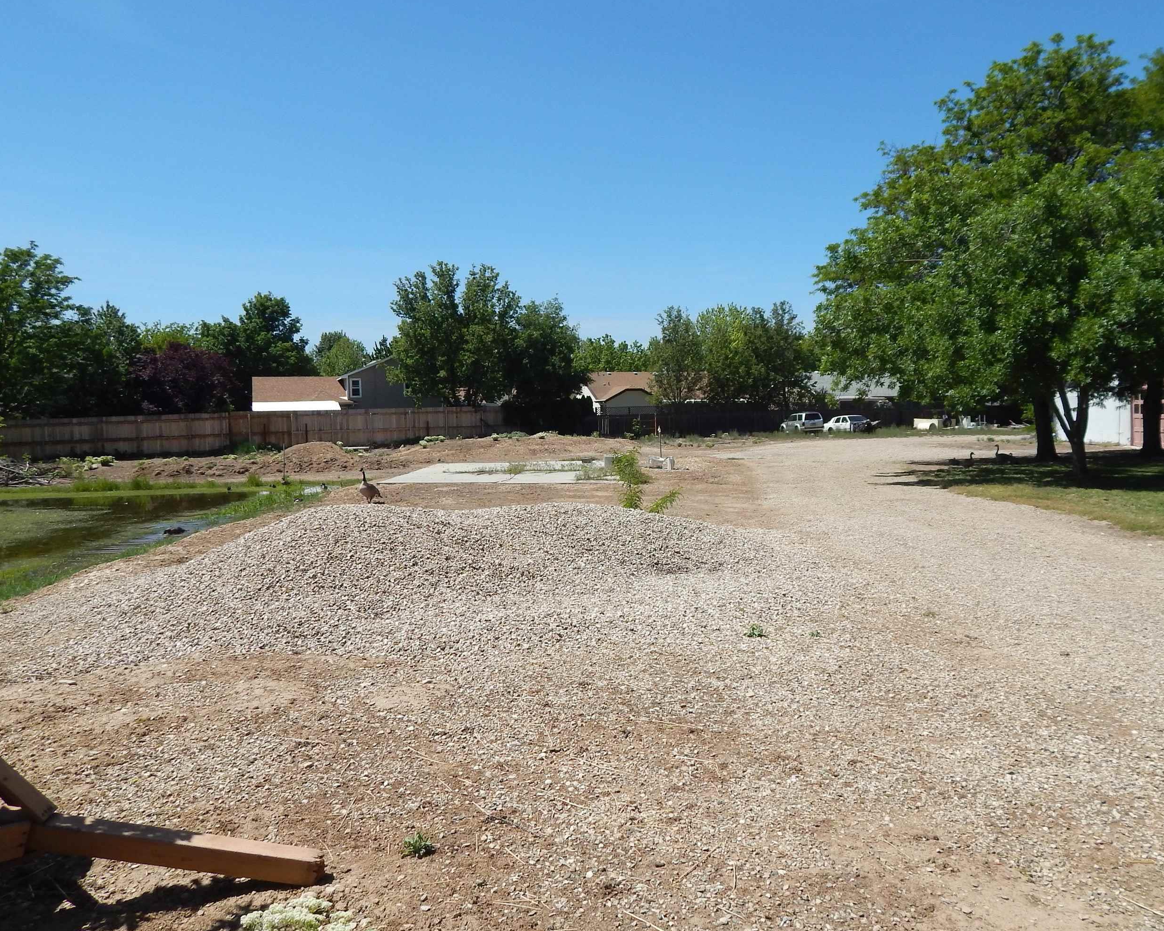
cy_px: 449
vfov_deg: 51.5
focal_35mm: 28
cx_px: 664
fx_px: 965
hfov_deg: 61.9
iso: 125
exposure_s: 1/500
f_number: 6
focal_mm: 4
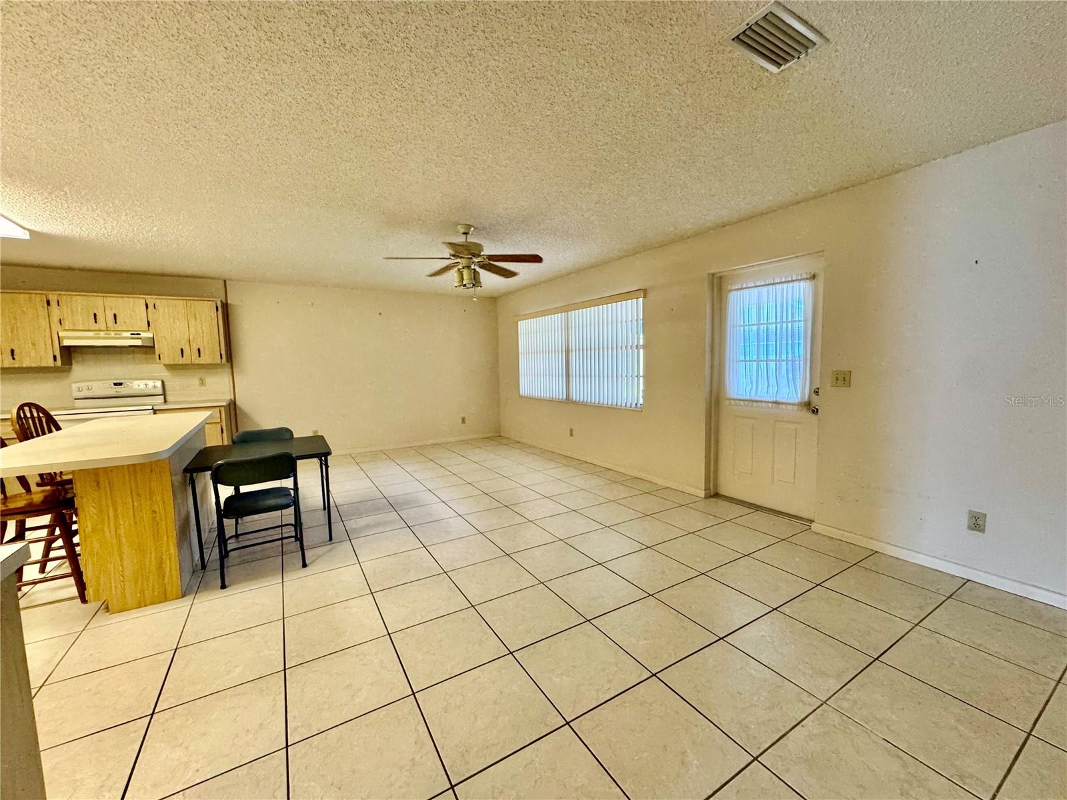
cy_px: 400
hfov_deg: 102.1
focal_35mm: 14
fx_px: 432
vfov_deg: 85.7
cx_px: 534
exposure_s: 1/60
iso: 200
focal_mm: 2.22
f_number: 2.2
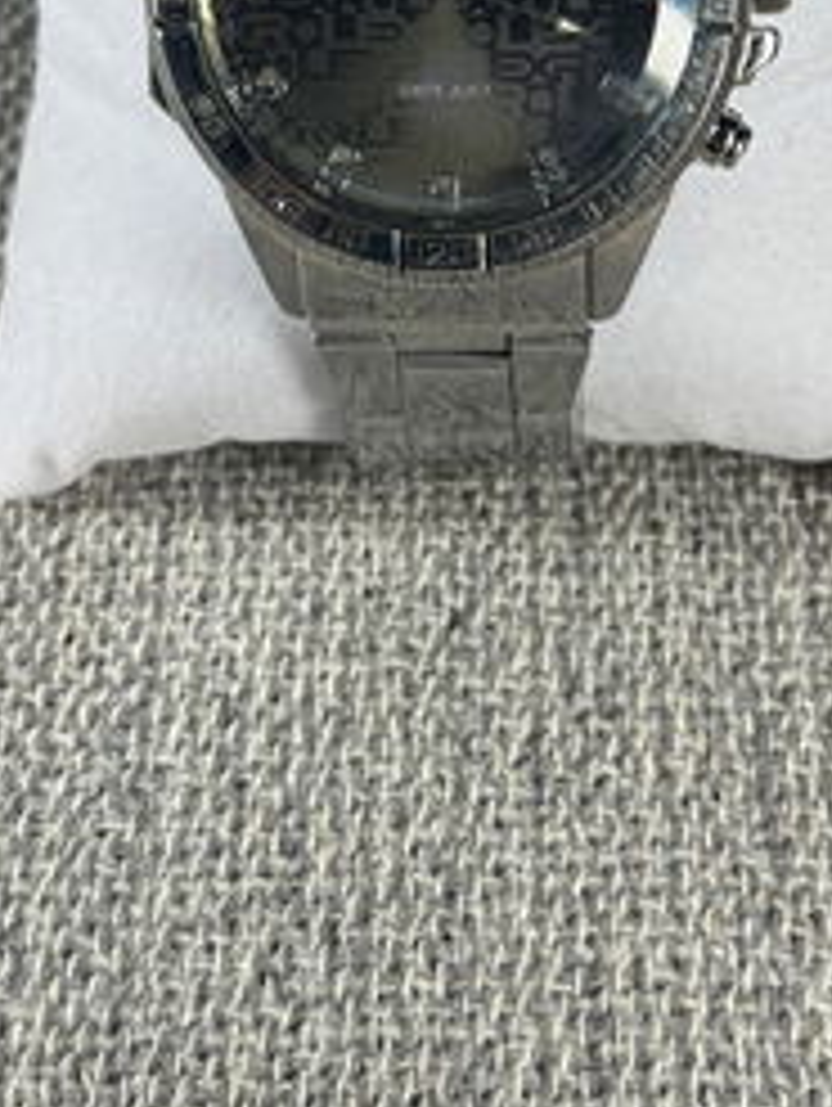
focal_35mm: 104
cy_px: 61
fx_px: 3327
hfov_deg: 14.3
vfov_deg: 18.5
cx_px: 454
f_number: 1.78
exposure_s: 1/167
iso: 50
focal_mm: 6.76
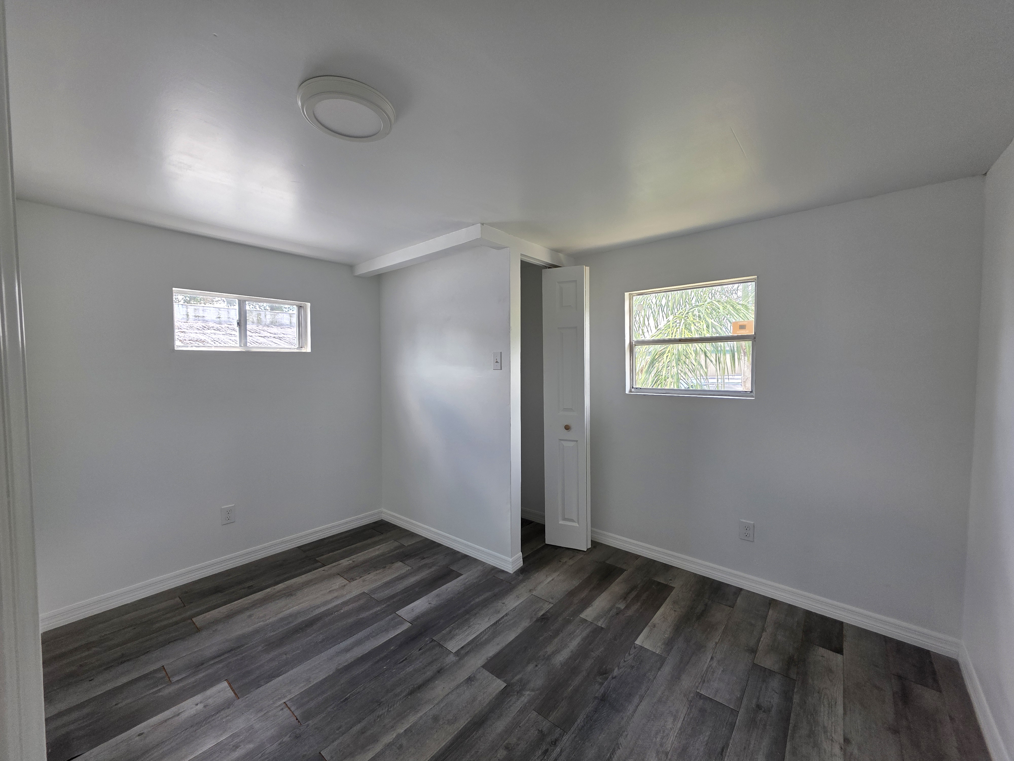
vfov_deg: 89.9
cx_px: 507
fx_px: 381
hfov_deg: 106.2
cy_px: 380
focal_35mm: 13
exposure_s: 1/120
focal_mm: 2.2
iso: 64
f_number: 1.9
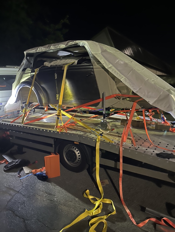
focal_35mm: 26
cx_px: 88
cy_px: 116
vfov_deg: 67.3
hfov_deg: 53.1
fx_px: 175
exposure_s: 1/9
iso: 640
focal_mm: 5.1
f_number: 1.6
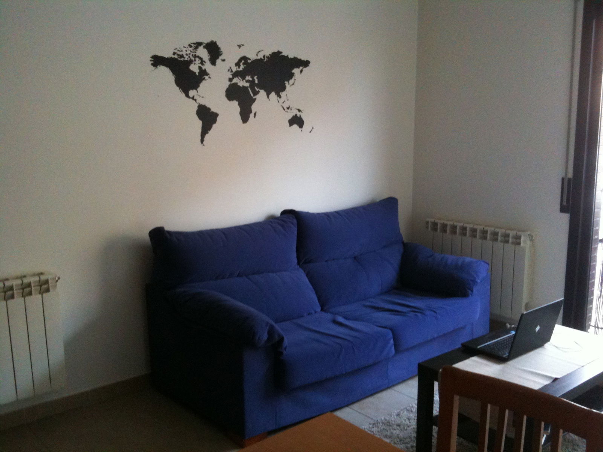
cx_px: 302
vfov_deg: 40.7
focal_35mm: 35
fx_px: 610
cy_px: 226
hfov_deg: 52.6
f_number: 2.8
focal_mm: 3.85
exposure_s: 1/15
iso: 250
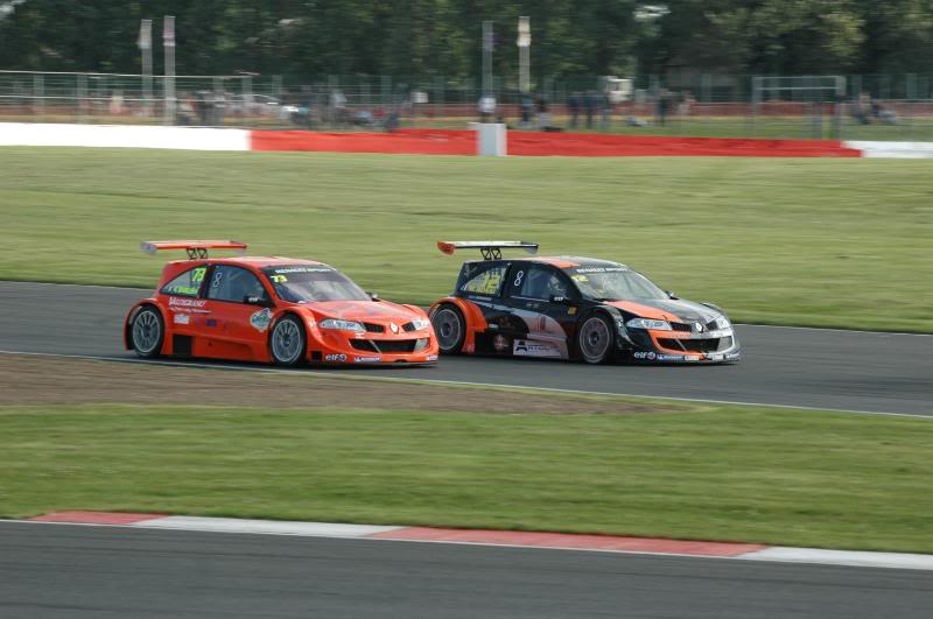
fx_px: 6405
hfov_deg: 8.3
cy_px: 310
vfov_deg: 5.5
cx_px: 466
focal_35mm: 248
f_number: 14
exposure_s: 1/200
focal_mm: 165
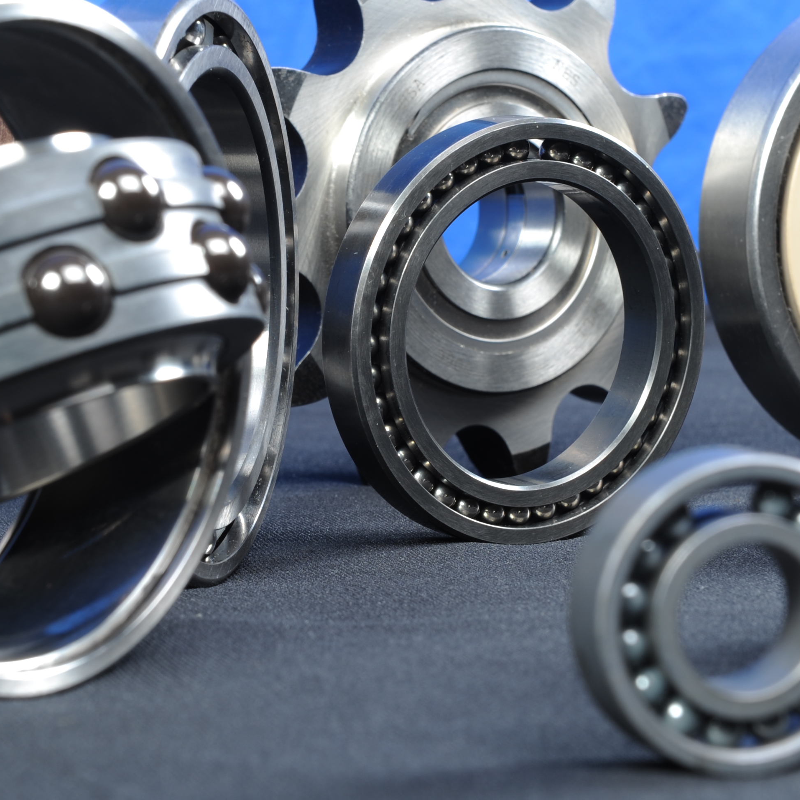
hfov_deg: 13.4
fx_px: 3399
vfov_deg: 13.4
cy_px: 398
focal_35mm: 130
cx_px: 339
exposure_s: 1/200
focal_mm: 70
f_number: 18
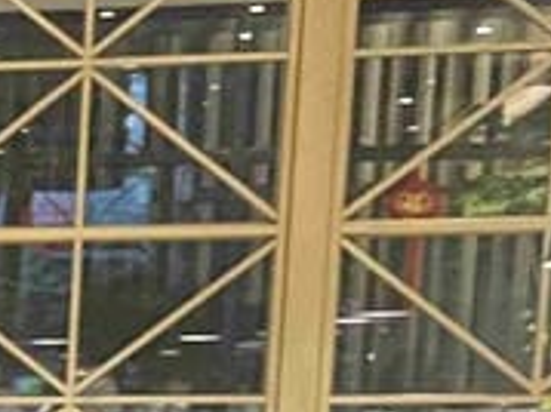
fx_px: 2768
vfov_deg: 8.0
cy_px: 944
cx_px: -730
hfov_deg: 10.1
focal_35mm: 174
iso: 250
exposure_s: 1/60
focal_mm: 5.7
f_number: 1.5
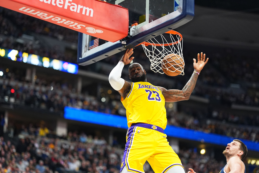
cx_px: 130
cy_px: 86
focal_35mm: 85
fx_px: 611
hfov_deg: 23.9
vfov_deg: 16.1
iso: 1600
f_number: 1.6
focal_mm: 85
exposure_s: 1/2000
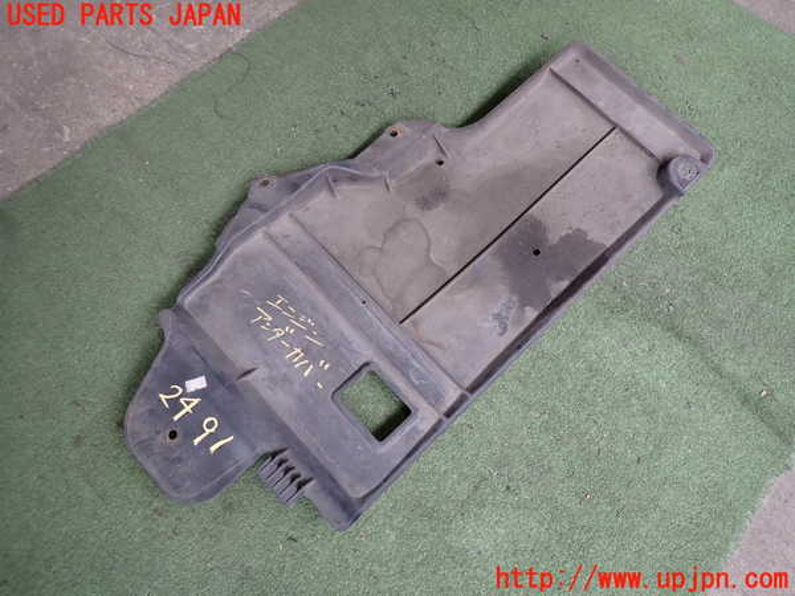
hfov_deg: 69.4
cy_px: 298
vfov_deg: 54.9
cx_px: 398
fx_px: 574
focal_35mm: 25
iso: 200
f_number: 2
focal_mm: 4.5
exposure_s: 1/125
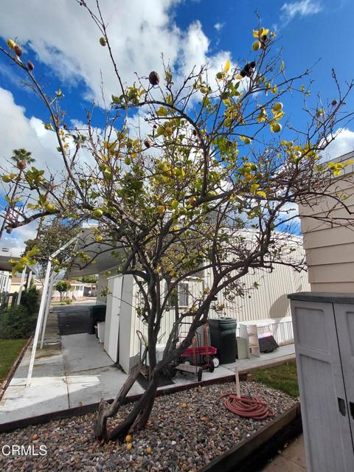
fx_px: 218
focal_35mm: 16
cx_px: 177
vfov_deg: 94.5
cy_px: 236
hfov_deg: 78.1
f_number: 2.2
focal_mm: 1.64
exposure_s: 1/2216
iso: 40
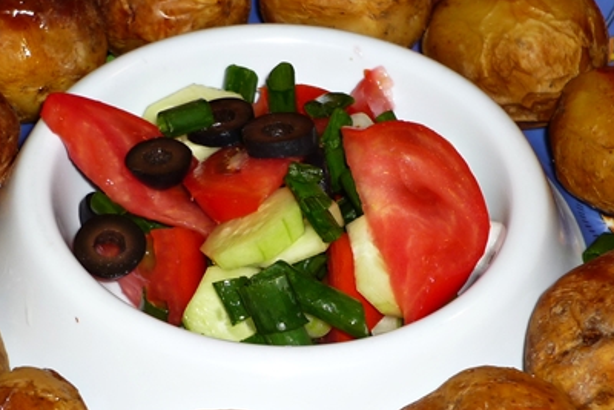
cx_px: 276
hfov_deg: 19.3
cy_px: 303
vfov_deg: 12.9
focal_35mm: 106
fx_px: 1808
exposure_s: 1/40
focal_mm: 8.4
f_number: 3.2
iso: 100
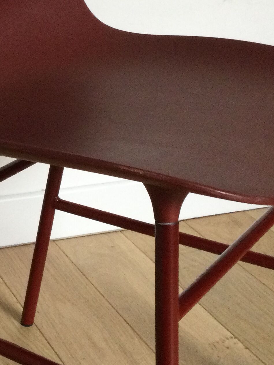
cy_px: 157
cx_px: 16
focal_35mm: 80
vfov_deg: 24.4
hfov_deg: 18.1
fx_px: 844
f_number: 2.4
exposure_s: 1/33
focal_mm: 3.3
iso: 160
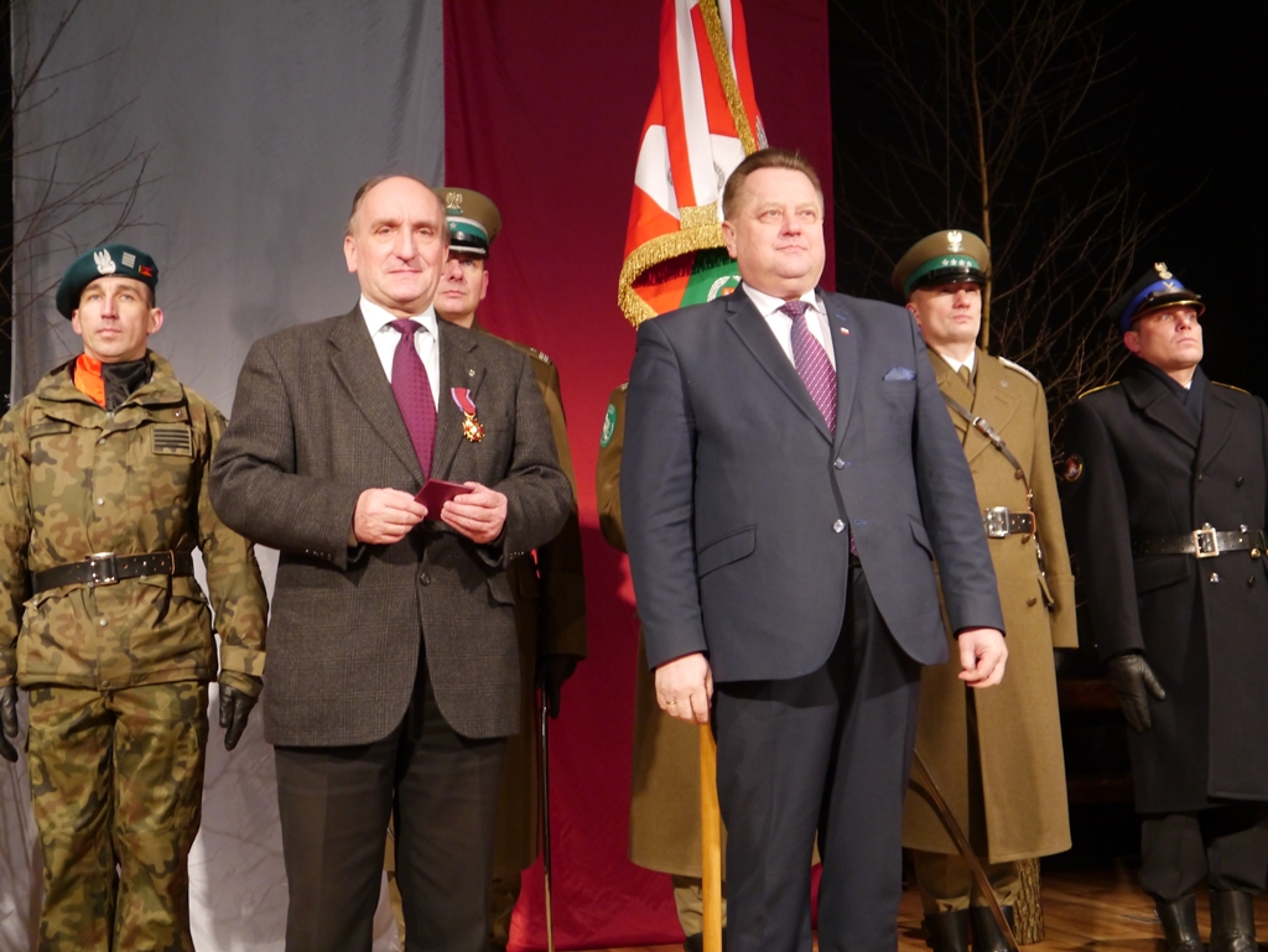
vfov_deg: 31.5
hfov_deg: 41.2
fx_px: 1686
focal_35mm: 46
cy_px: 476
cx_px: 634
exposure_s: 1/30
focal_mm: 23
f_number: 4.4
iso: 800
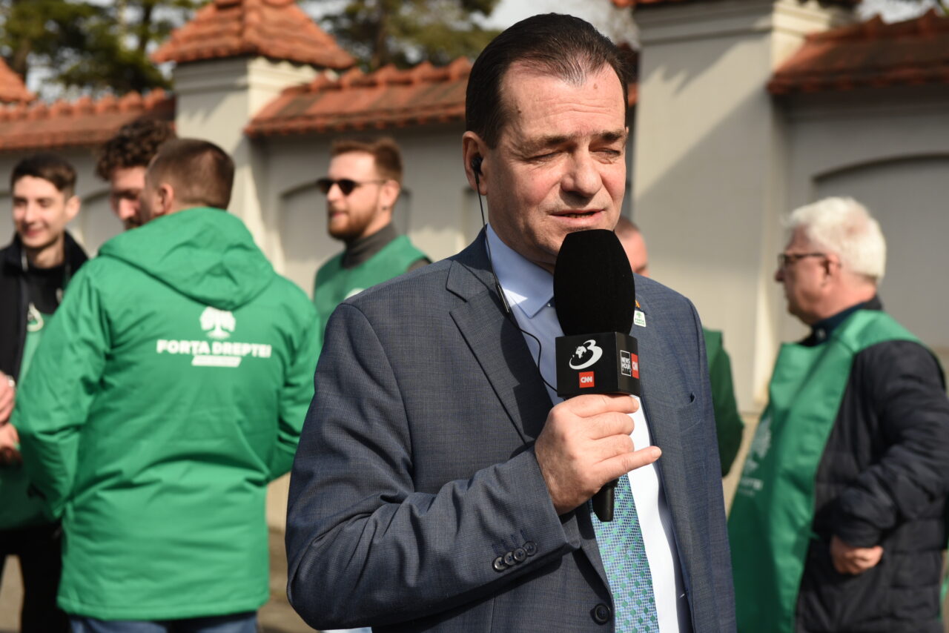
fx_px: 1846
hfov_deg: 28.8
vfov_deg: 19.5
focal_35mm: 70
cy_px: 316
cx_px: 474
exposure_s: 1/2000
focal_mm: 70
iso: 400
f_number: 5.6
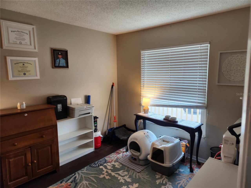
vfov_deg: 58.9
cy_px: 94
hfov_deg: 73.9
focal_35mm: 23
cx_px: 126
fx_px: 167
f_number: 1.8
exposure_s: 1/120
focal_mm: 5.4
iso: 100
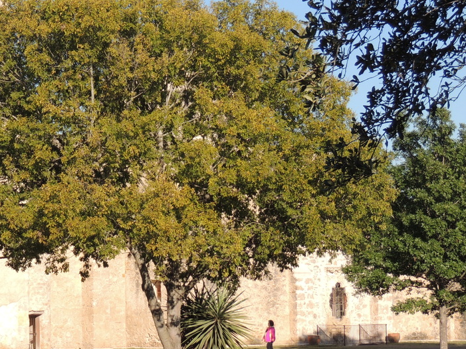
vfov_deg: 10.8
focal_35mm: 137
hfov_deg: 14.3
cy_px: 137
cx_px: 74
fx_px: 1845
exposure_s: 1/640
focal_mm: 13.3
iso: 100
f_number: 3.9
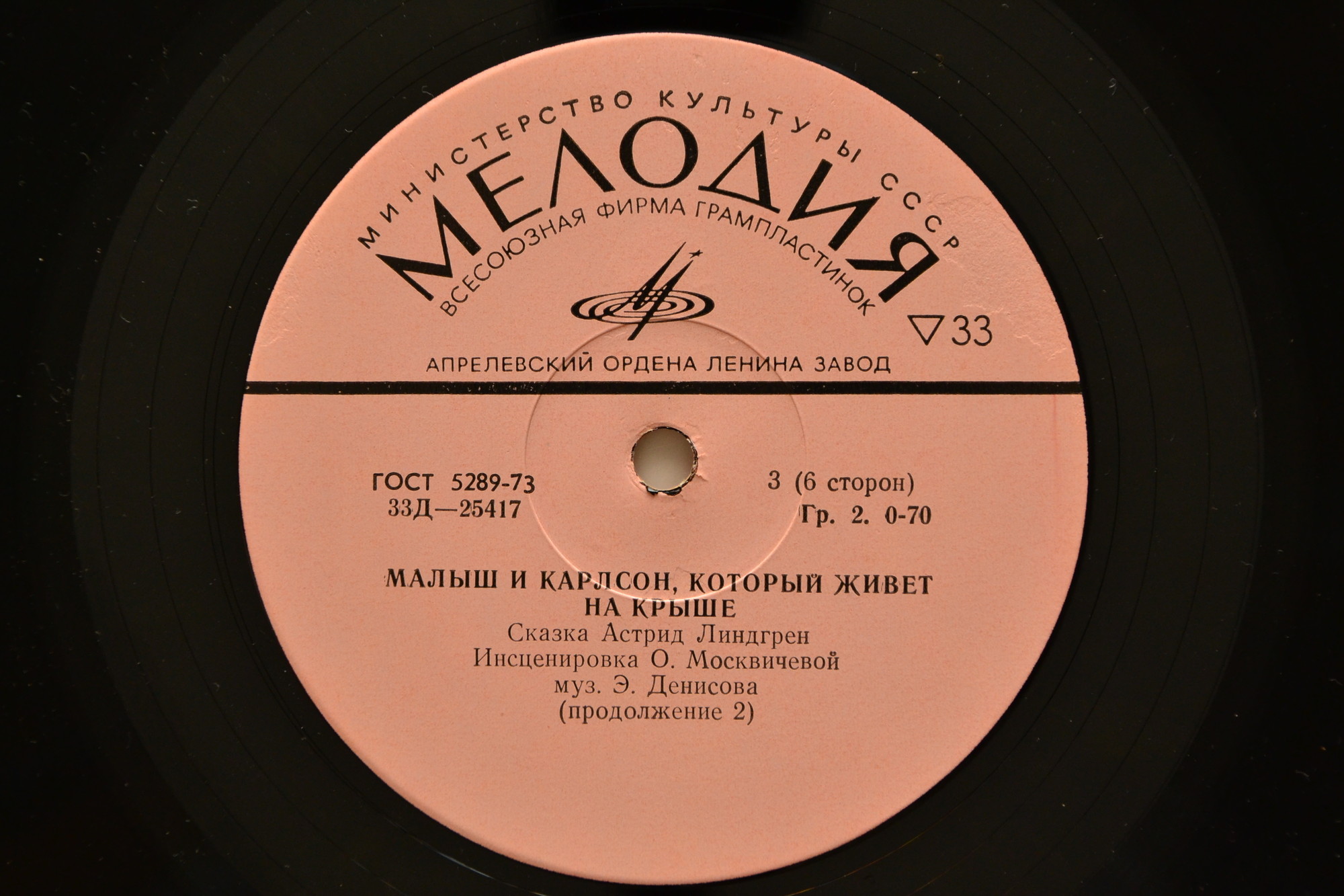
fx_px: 3247
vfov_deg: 15.7
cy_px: 448
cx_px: 672
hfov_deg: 23.4
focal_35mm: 87
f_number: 7.1
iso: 800
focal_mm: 58
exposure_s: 1/200
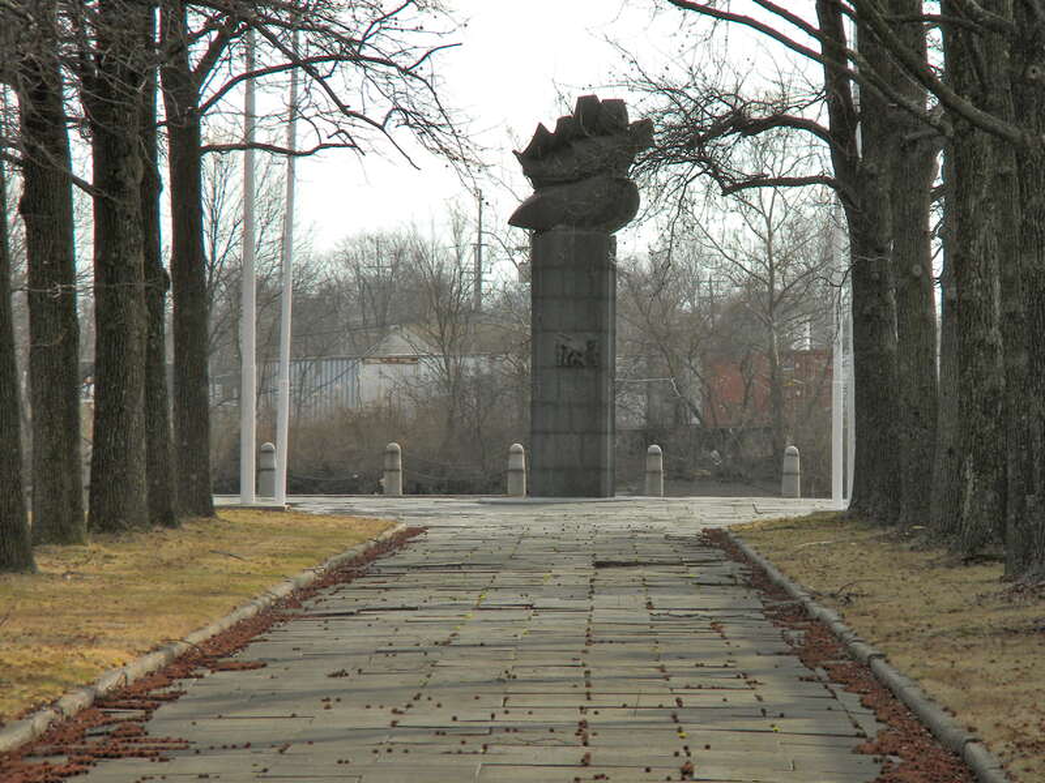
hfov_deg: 7.6
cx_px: 522
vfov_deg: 5.7
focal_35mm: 260
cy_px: 392
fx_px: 7849
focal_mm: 46.2
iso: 64
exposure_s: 1/262
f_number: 5.3
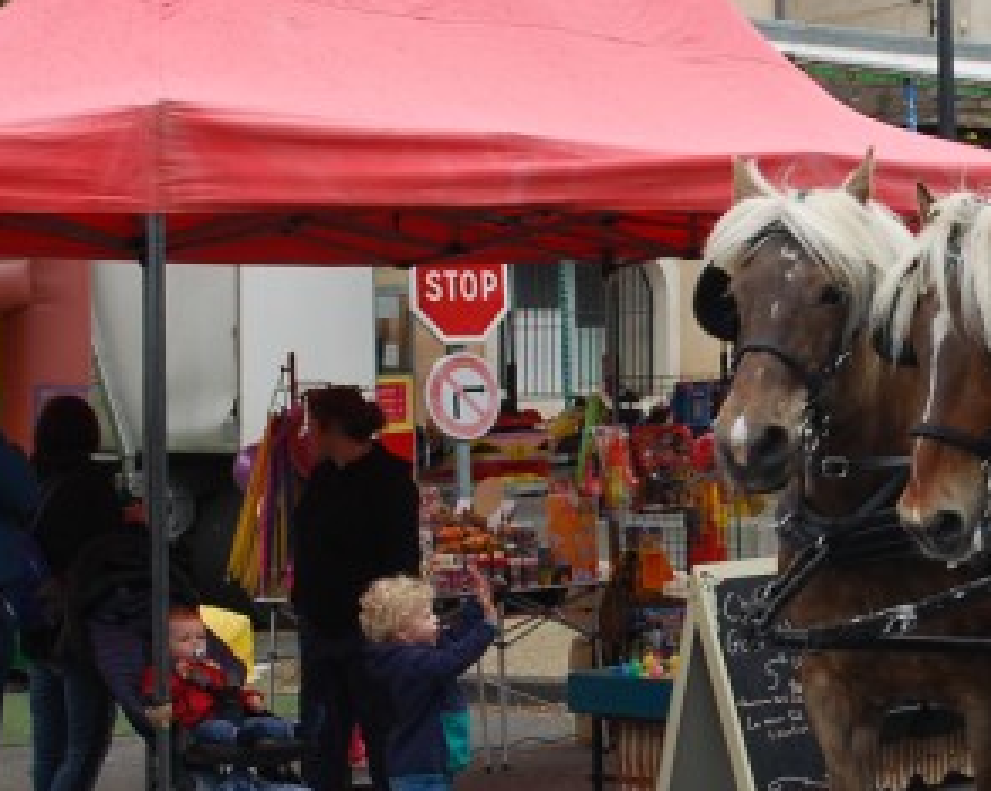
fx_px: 3283
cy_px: 304
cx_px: 966
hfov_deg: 16.8
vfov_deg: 13.7
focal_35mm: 112
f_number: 5.6
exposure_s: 1/125
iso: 110
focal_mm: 26
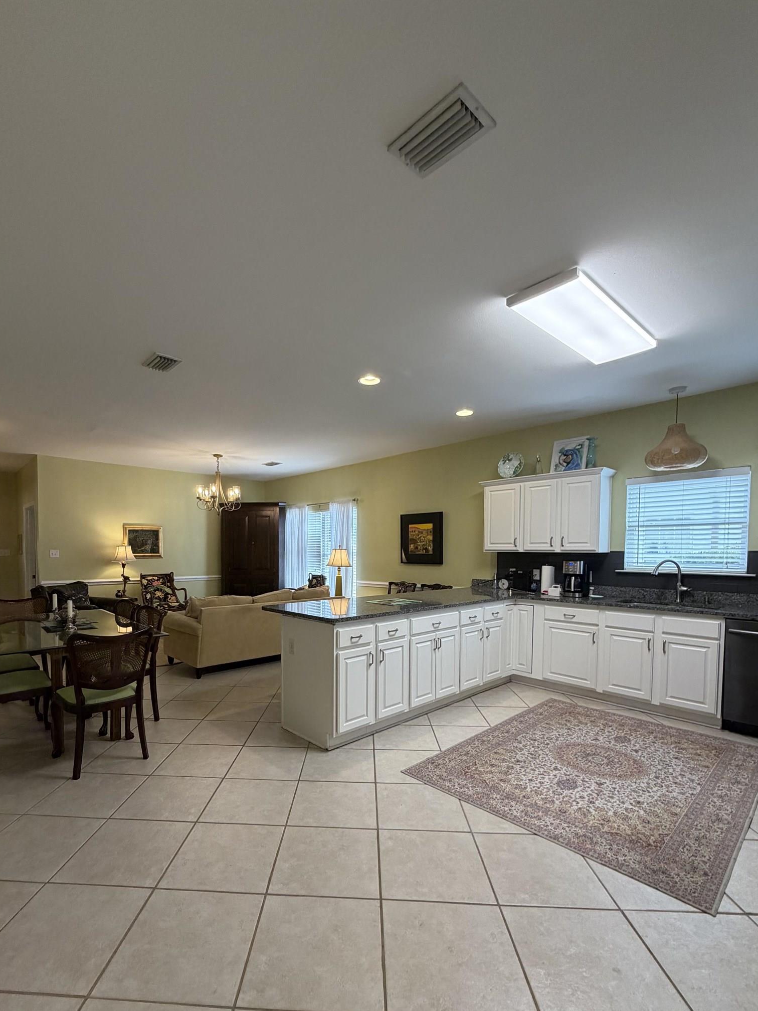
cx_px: 337
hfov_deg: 77.8
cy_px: 575
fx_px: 467
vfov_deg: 93.9
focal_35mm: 16
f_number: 2.2
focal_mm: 2.22
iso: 250
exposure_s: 1/120
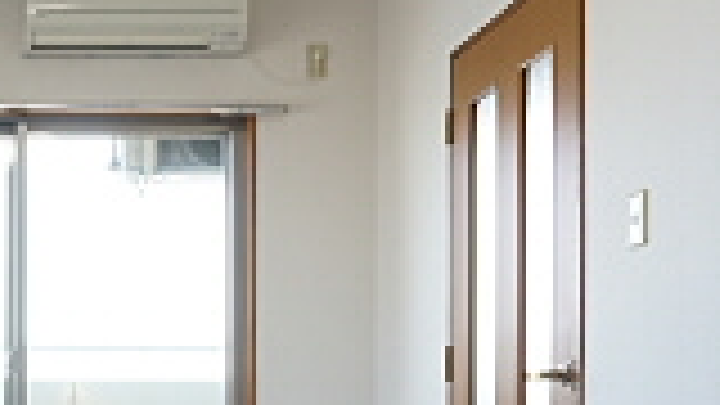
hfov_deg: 28.9
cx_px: -70
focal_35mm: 66
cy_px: 470
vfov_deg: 17.5
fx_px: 1260
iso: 500
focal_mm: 16
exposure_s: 1/160
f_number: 4
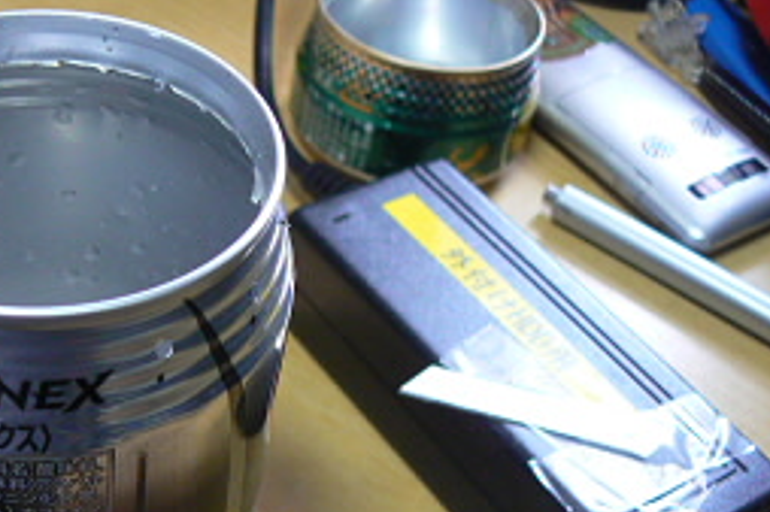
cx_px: 173
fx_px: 1261
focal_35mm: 59
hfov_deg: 33.1
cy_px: 403
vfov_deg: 22.7
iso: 160
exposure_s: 1/30
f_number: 2.8
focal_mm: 6
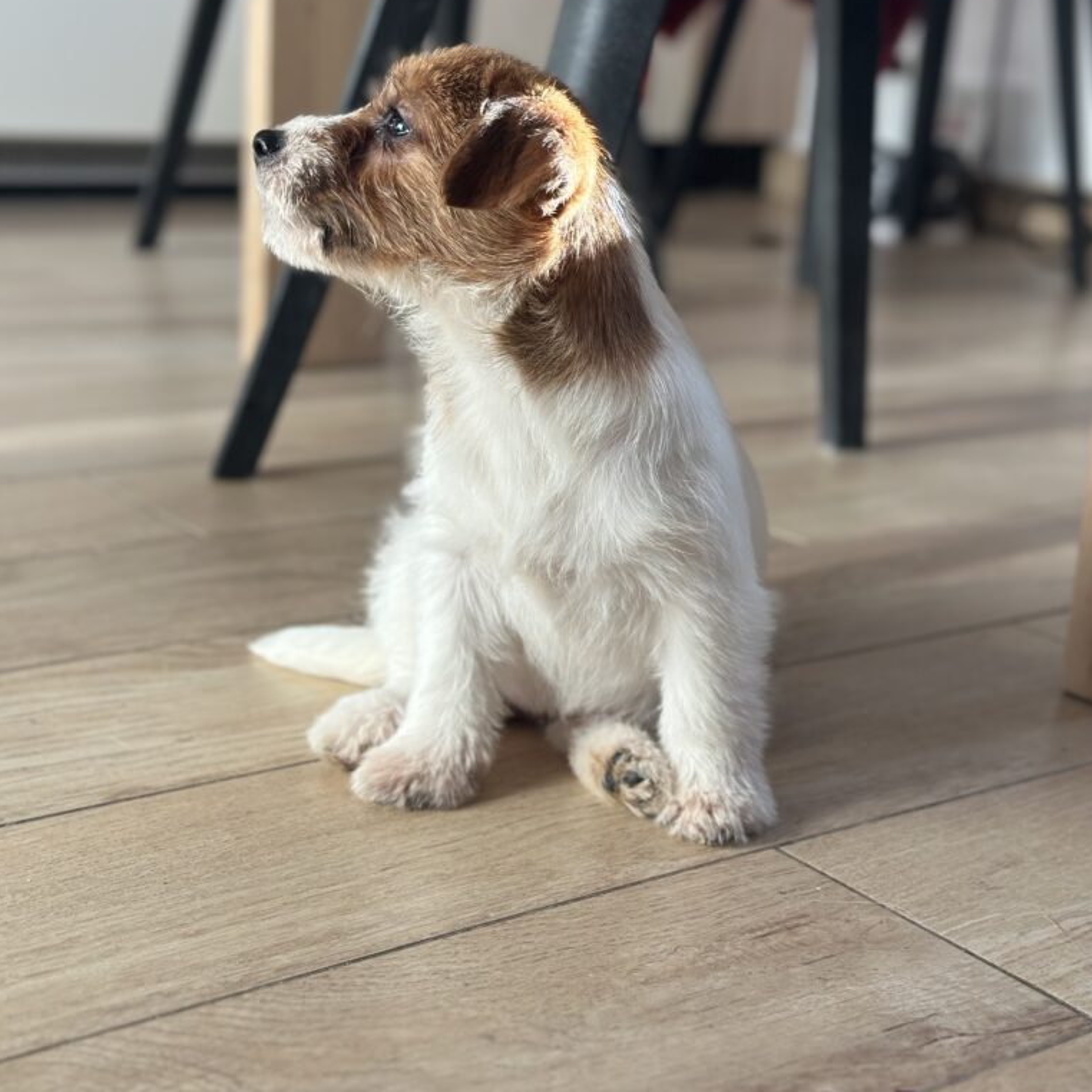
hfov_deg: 30.0
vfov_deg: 30.0
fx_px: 2034
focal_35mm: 57
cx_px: 546
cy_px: 507
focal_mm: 6.86
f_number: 1.78
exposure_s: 1/268
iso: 80
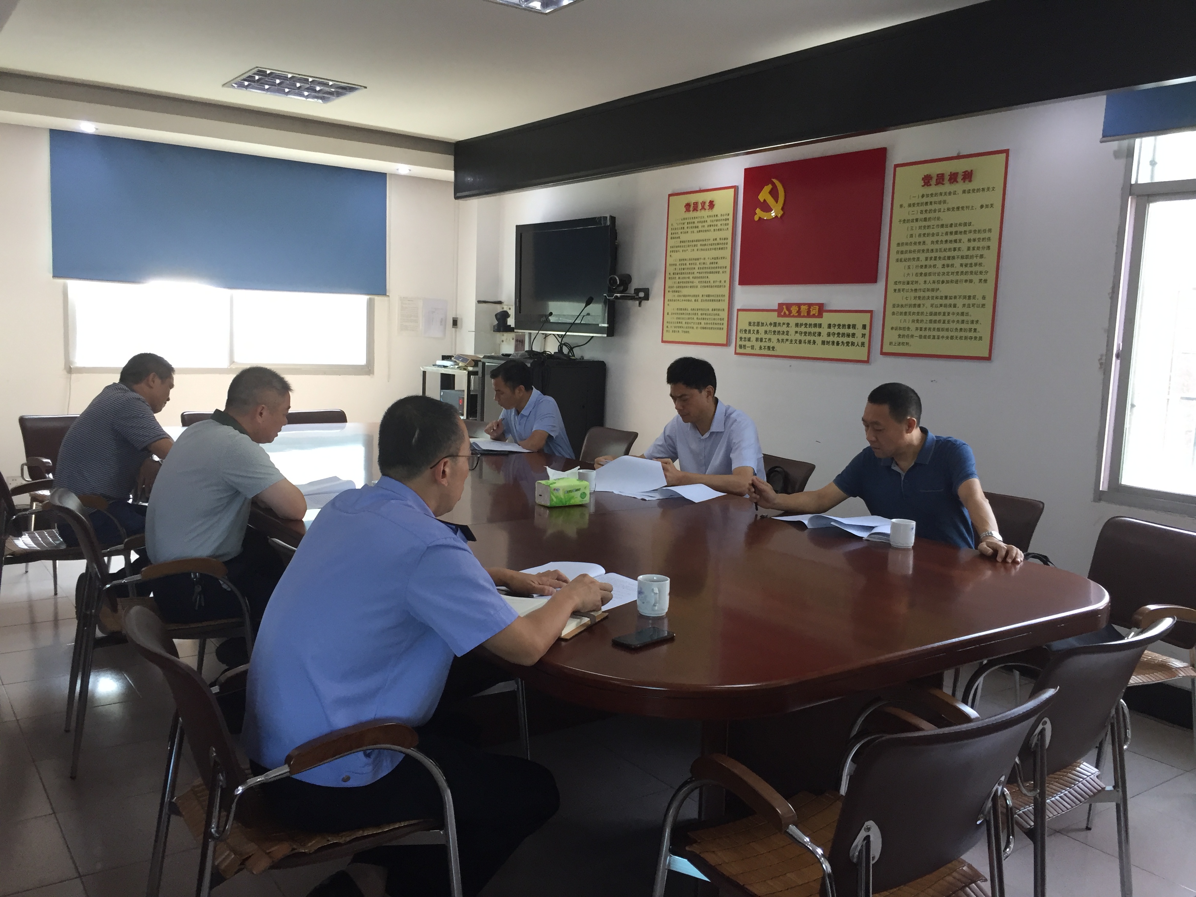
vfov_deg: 48.2
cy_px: 448
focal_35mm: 29
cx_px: 598
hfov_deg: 61.7
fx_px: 1002
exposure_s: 1/33
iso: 50
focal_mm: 4.15
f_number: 2.2
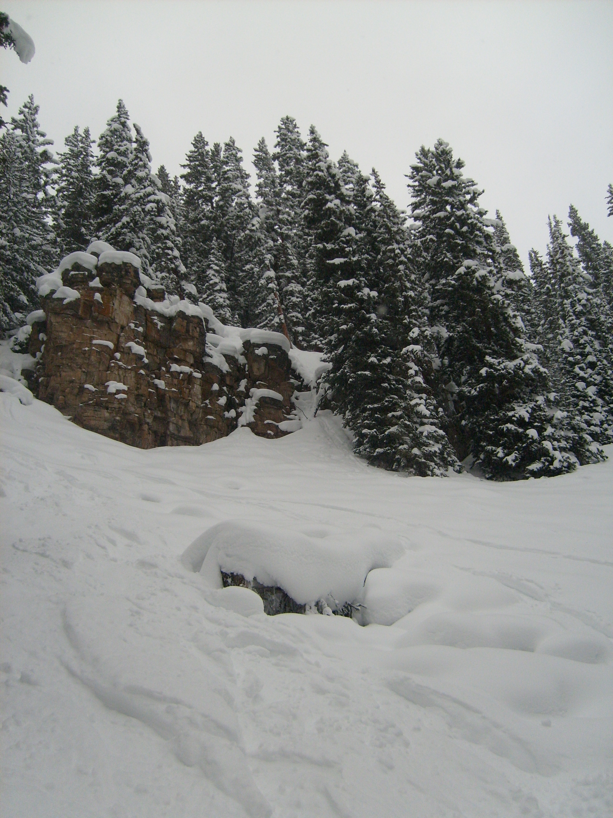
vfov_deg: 52.6
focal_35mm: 35
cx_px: 306
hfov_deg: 40.7
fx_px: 826
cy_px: 409
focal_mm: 5.8
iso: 80
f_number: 7.1
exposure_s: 1/180
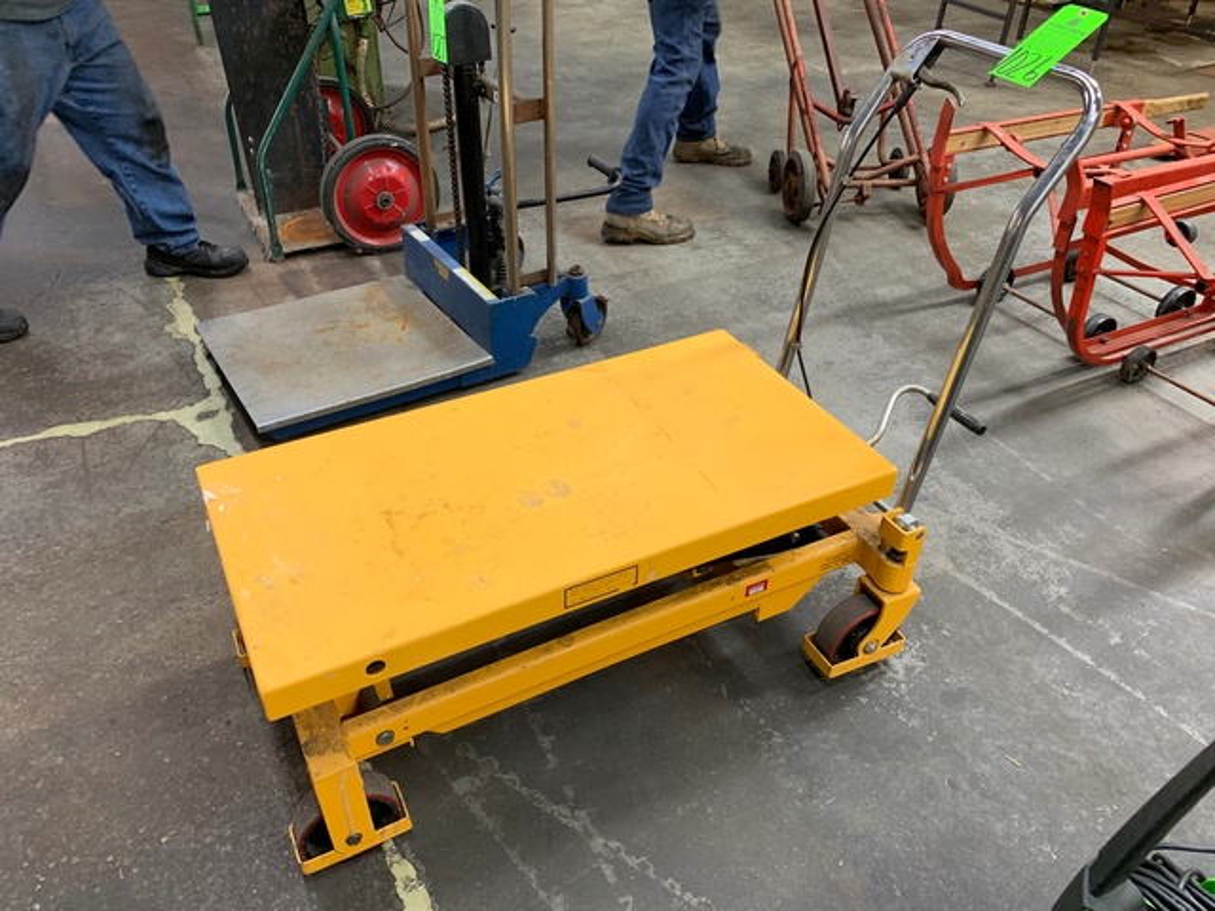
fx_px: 913
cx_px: 608
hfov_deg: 67.3
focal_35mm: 26
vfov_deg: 53.1
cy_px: 456
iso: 125
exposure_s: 1/60
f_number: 1.8
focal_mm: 4.25
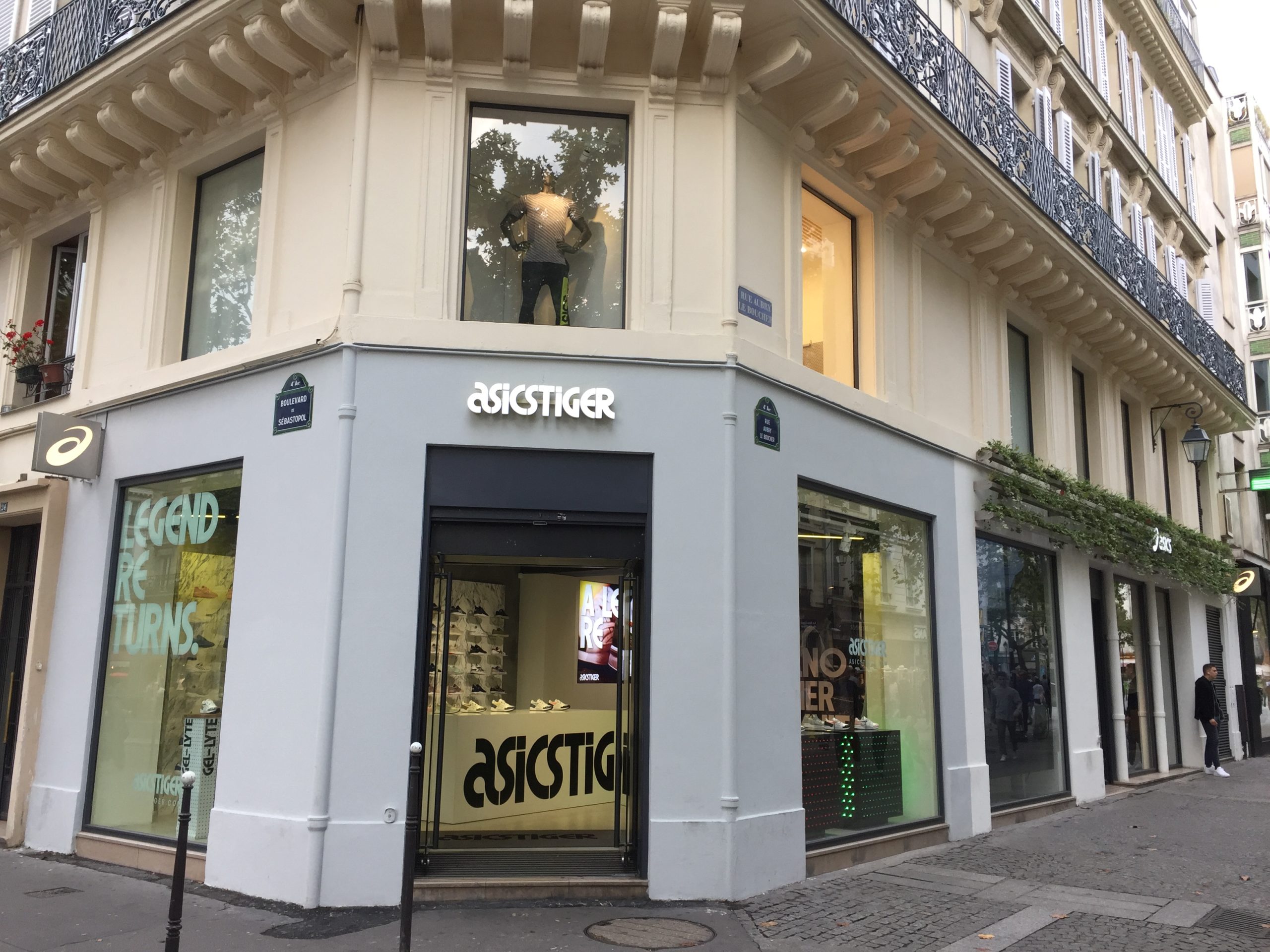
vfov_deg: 48.2
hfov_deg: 61.7
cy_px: 476
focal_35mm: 29
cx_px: 635
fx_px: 1064
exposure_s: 1/100
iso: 50
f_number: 2.2
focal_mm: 4.15
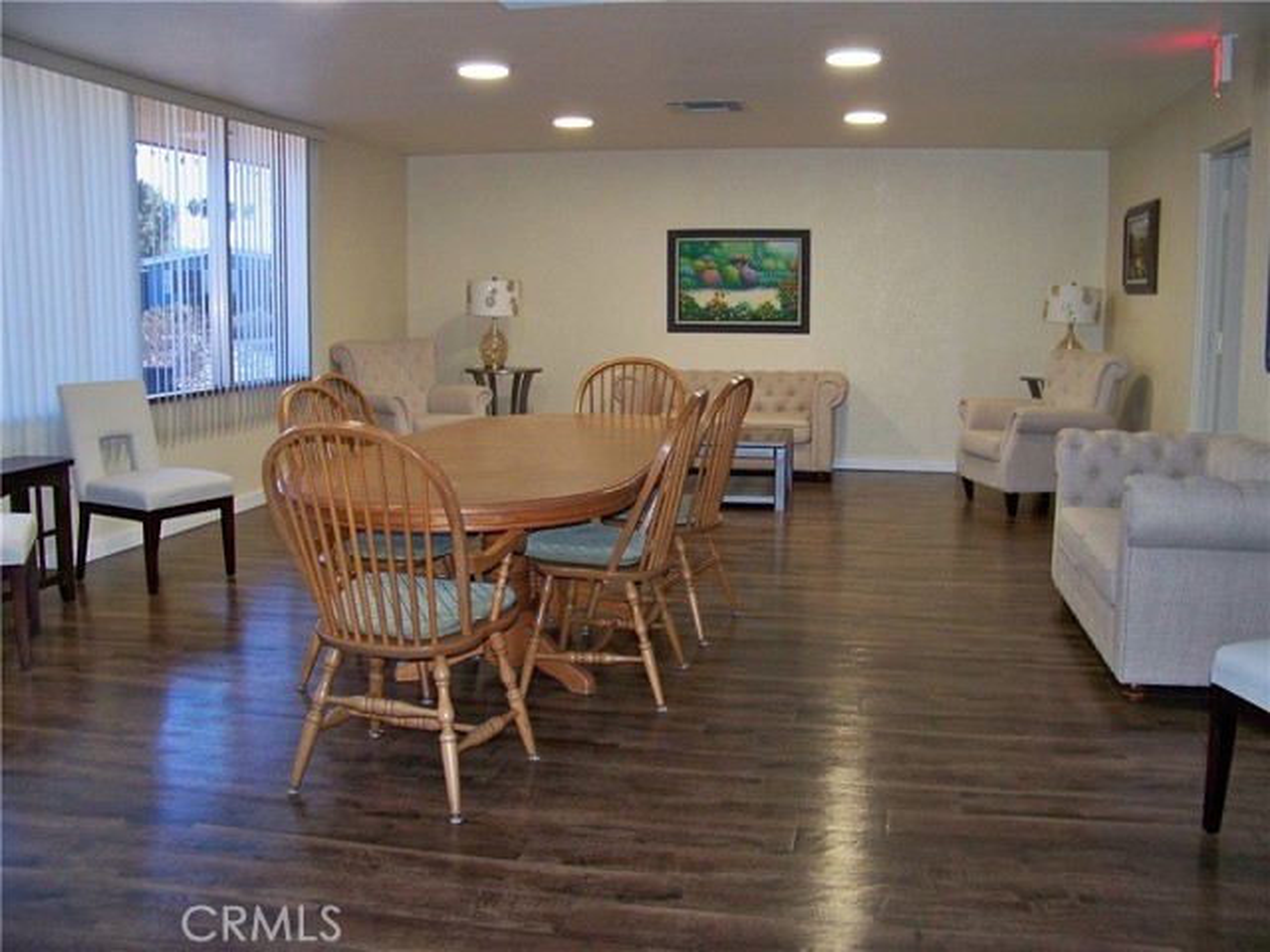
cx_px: 635
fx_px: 1211
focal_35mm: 33
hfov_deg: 55.4
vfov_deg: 42.9
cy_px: 476
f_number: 2.8
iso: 200
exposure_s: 1/30
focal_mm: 5.85
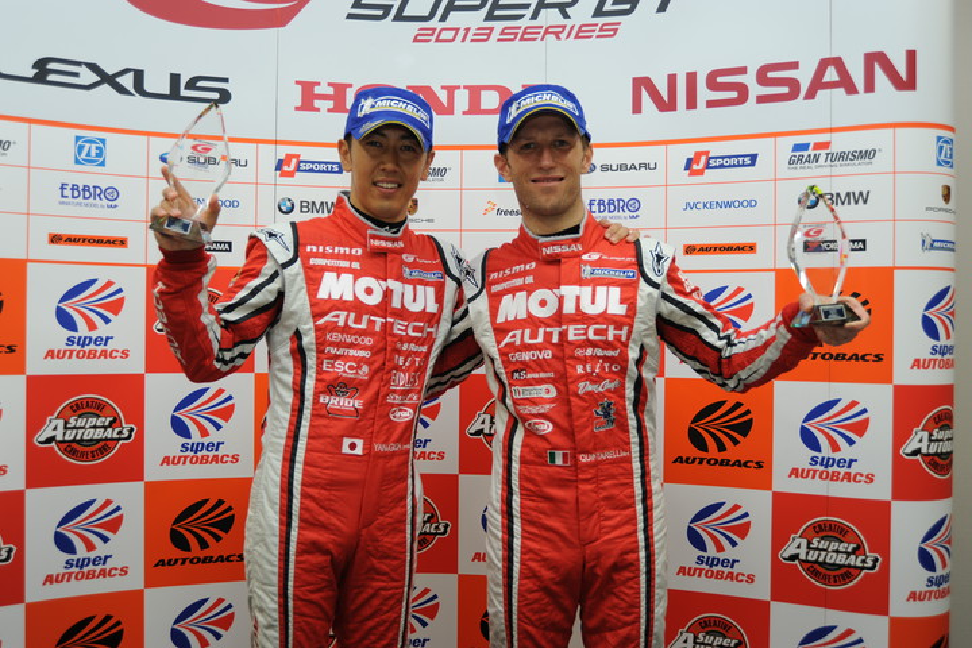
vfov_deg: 41.1
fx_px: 864
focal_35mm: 32
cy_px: 324
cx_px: 486
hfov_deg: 58.7
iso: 200
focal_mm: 32
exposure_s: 1/60
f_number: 4.8
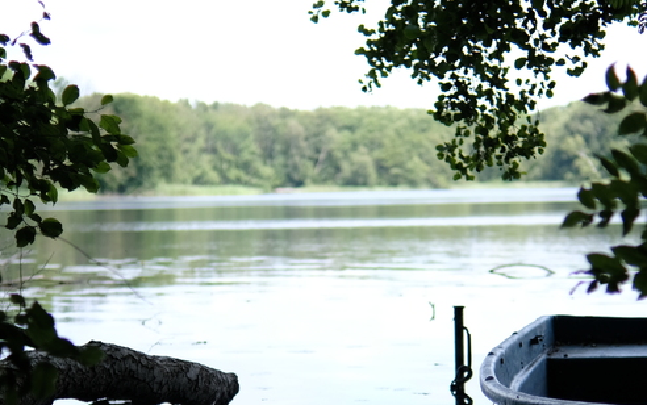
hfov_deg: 19.6
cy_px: 298
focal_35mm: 106
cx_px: 341
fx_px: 1870
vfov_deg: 12.3
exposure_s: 1/2500
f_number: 1.4
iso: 160
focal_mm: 33
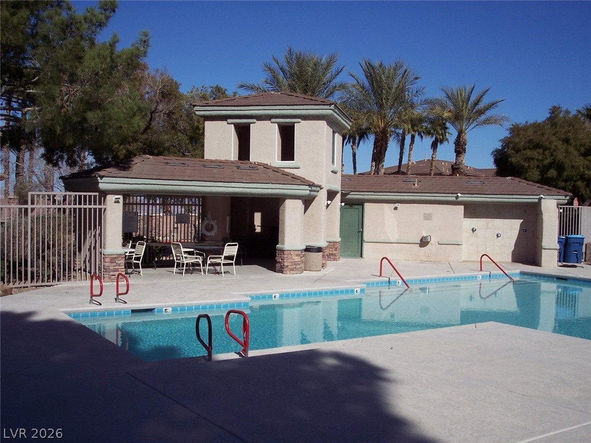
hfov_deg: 47.9
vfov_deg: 36.8
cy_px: 222
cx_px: 296
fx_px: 666
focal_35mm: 39
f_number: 5.6
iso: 100
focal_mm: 8
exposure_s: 1/1000
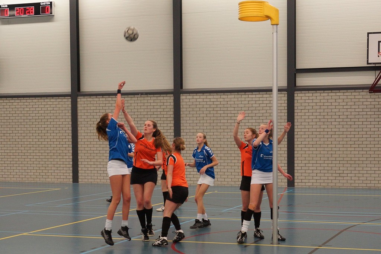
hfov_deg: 37.9
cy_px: 127
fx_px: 555
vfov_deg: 25.7
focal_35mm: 52
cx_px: 190
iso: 1000
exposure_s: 1/160
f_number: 3.5
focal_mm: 35
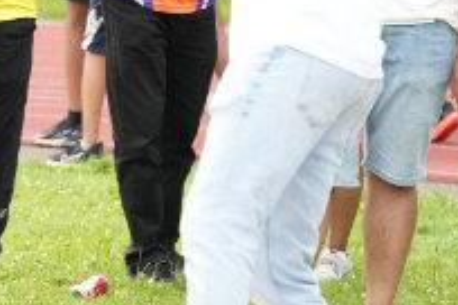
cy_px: -111
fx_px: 4141
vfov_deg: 4.2
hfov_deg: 6.3
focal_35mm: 325
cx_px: -40
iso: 250
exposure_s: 1/800
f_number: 2.8
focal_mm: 65.1
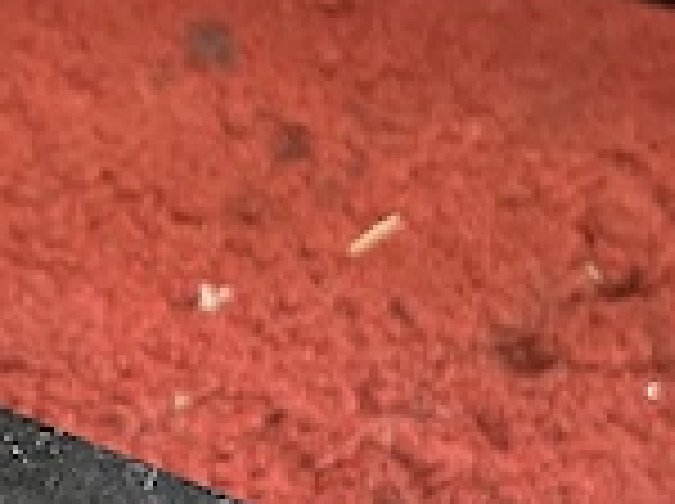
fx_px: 2706
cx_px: -81
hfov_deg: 13.9
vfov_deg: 10.6
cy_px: 446
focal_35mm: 139
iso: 400
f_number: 1.6
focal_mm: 4.2
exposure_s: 1/33
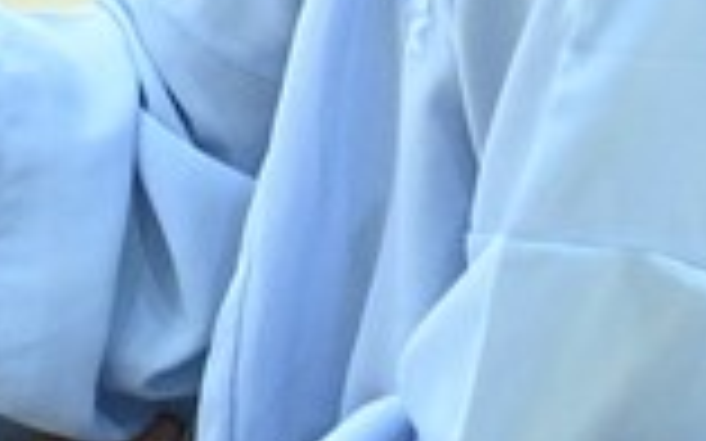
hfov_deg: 4.2
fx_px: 9713
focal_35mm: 505
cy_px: -396
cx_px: -135
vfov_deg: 2.6
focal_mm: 120
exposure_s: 1/200
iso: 20000
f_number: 4
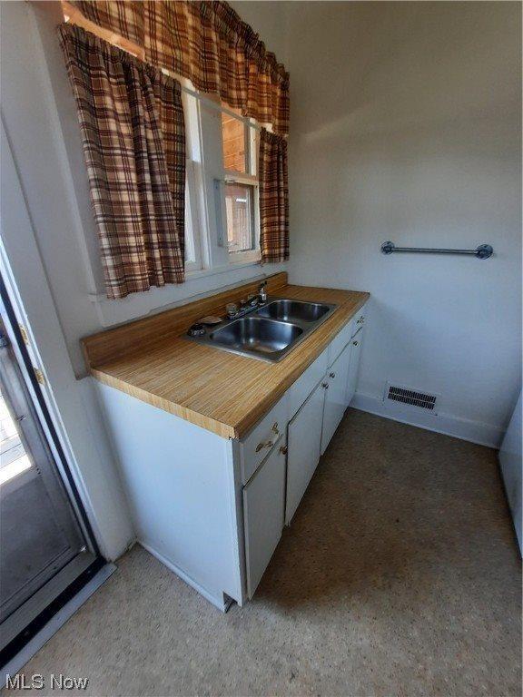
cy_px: 348
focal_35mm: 13
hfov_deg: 89.9
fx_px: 262
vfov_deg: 106.2
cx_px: 262
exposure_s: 1/40
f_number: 2.2
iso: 50
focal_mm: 1.74
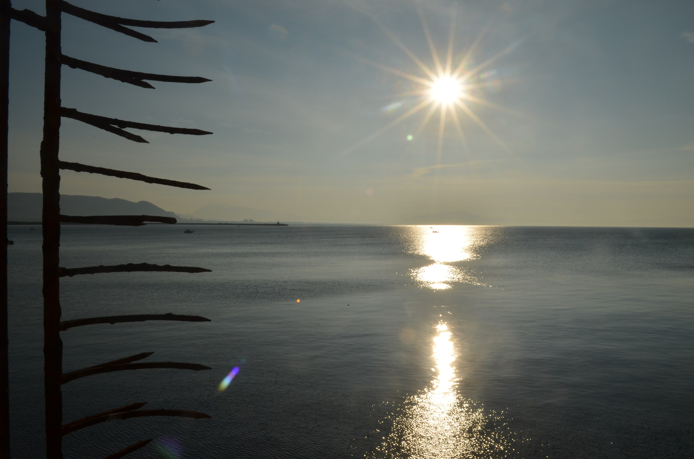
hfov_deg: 62.0
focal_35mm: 30
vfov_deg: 43.4
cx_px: 347
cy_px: 230
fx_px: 577
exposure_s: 1/100
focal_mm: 20
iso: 100
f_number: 25
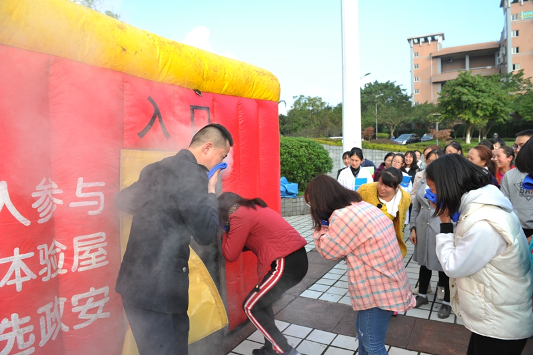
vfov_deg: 53.1
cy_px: 178
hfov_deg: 73.8
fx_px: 355
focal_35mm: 24
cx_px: 266
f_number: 5
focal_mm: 24
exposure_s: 1/125
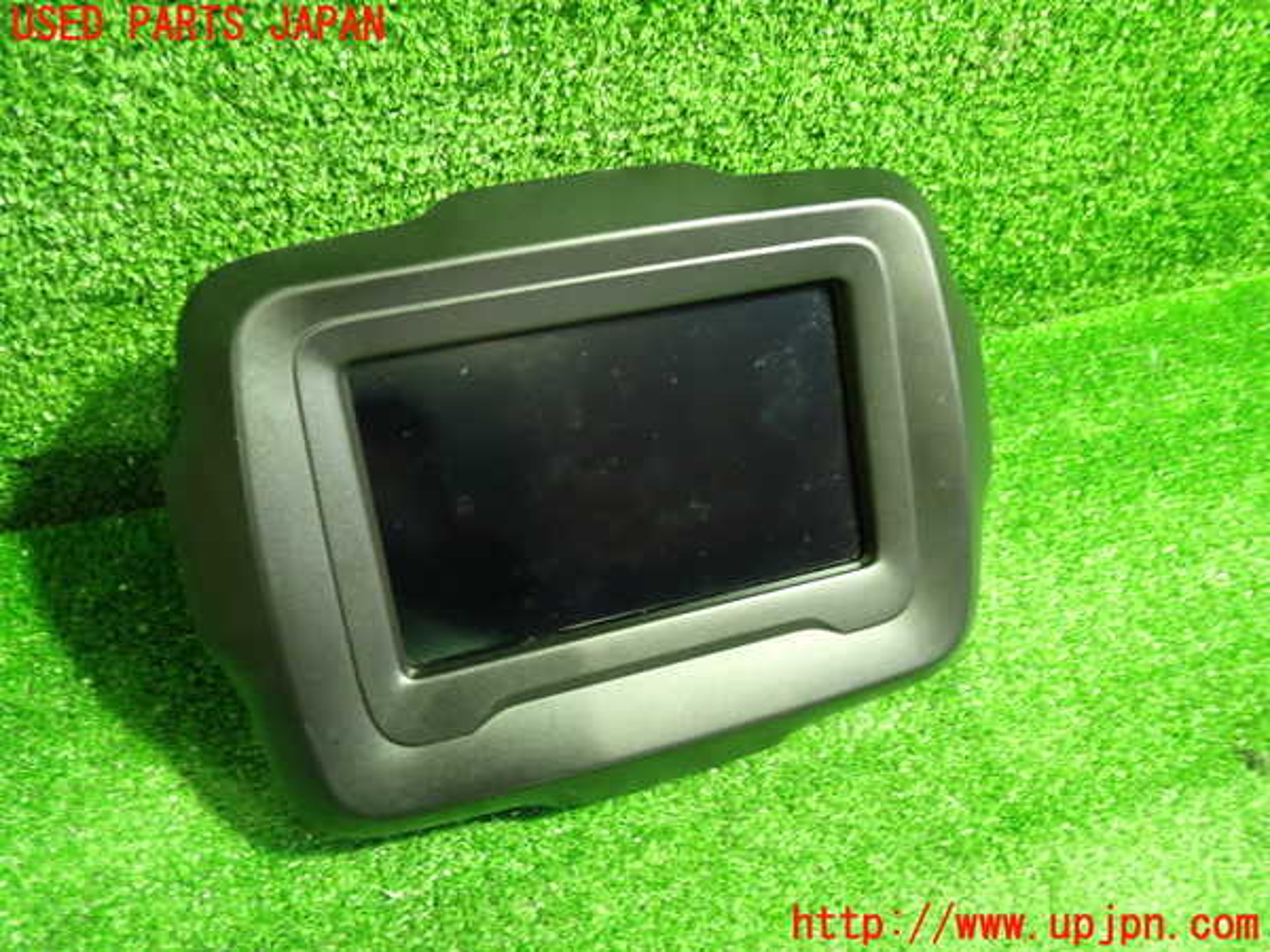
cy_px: 476
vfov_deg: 46.8
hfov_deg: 60.0
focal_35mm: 30
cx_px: 635
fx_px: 1101
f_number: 2.3
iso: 800
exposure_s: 1/25
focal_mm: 5.4
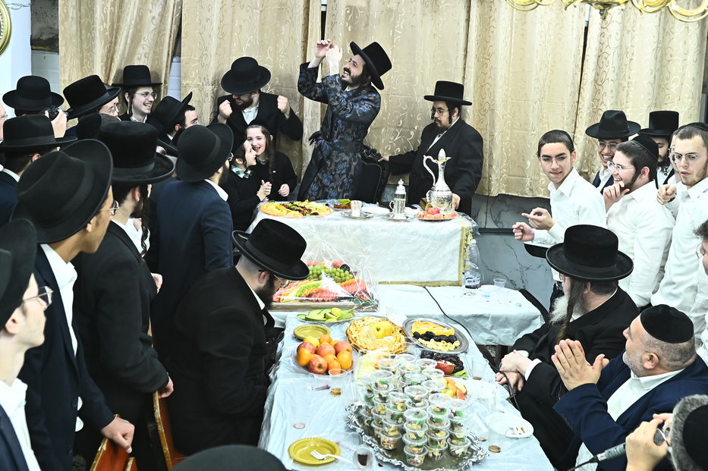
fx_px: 767
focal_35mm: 39
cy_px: 162
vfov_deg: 33.9
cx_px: 367
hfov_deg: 49.6
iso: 2000
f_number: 4
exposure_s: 1/200
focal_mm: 26
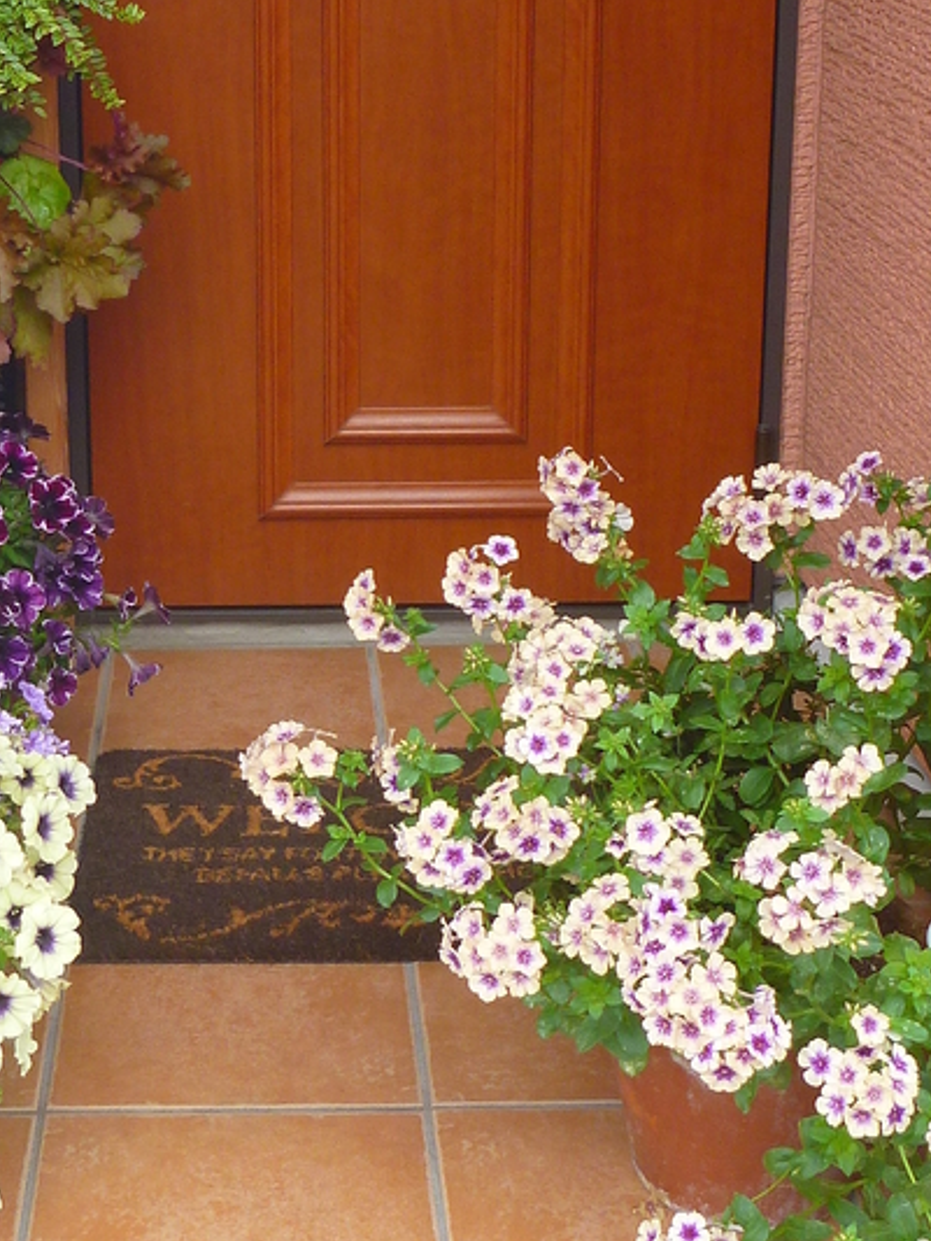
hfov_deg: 23.1
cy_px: 312
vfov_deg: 30.2
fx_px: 2258
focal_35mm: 63
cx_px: 242
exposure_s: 1/30
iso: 125
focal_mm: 4.9
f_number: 3.3
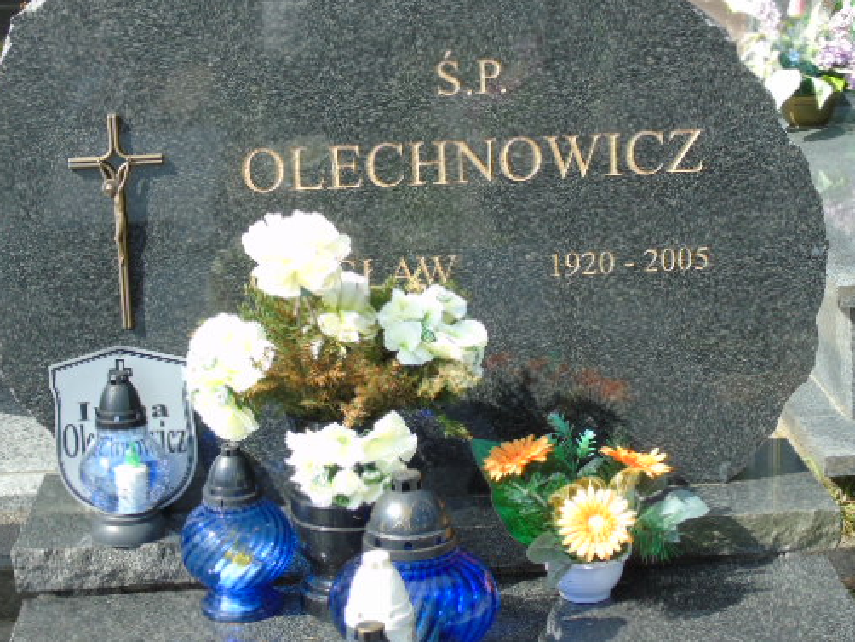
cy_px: 269
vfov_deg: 18.7
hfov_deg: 24.7
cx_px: 419
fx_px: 1952
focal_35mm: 79
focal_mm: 11
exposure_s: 1/200
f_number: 4.5
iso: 80
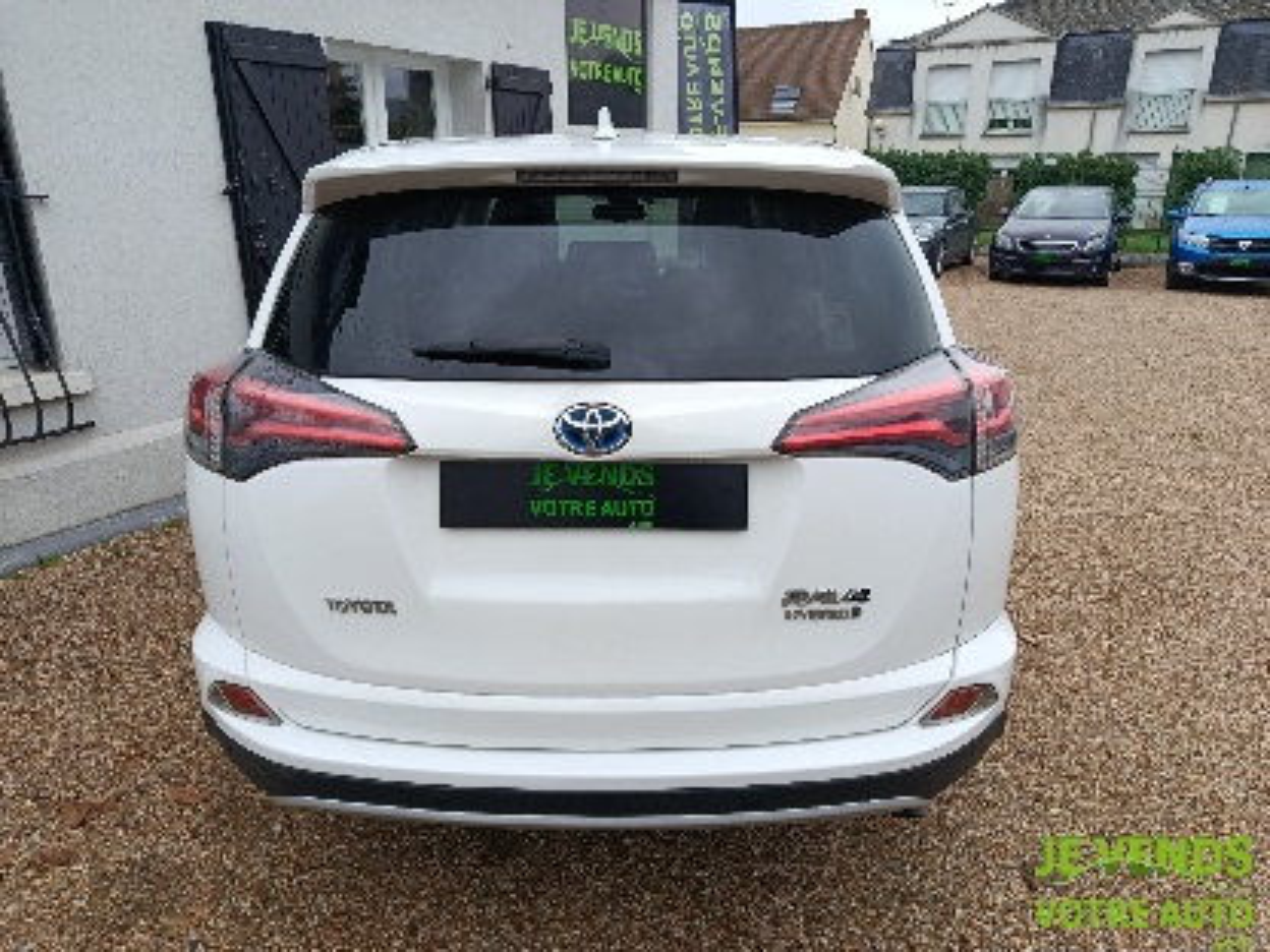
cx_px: 635
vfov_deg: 56.8
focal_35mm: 24
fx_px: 881
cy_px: 476
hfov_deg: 71.6
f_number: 1.7
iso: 87
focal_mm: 5.24
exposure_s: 1/100
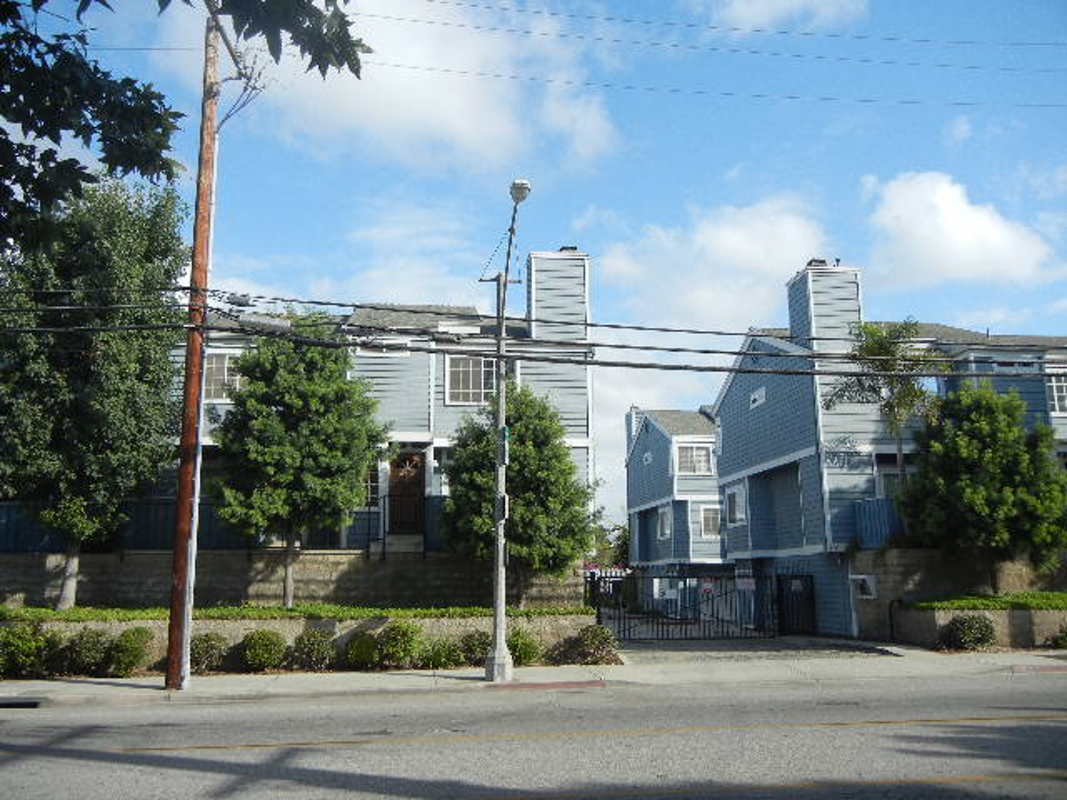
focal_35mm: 30
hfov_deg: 60.0
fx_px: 925
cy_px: 400
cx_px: 534
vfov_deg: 46.8
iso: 160
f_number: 7
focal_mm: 5.4
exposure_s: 1/372
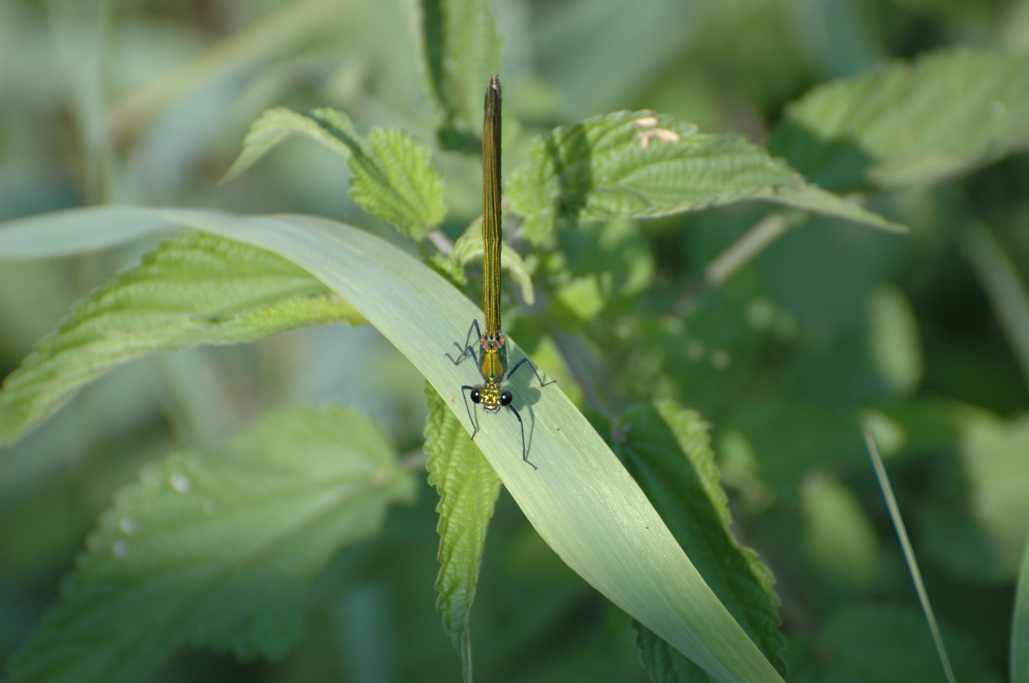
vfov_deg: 3.0
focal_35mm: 450
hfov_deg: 4.6
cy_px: 342
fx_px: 12847
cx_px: 514
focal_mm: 300
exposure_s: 1/500
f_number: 5.6
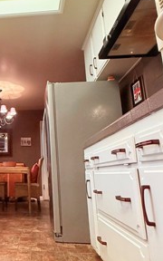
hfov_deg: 35.2
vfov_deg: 58.0
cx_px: 5
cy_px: 117
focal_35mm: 33
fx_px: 235
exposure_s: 1/120
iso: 640
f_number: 2.2
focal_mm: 2.22
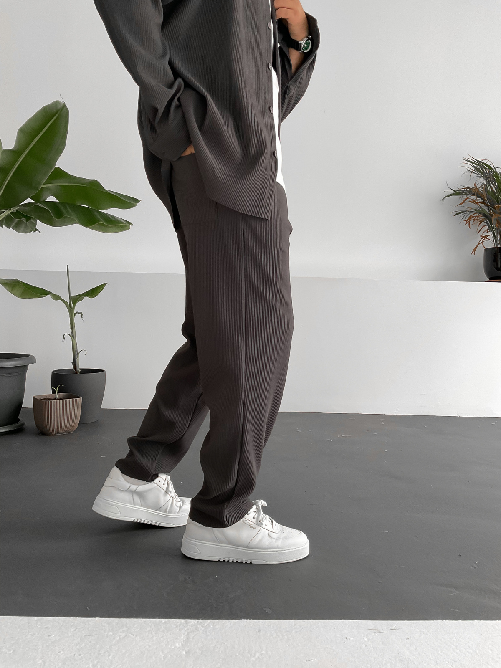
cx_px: 250
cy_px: 334
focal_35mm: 29
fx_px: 560
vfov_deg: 61.7
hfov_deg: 48.2
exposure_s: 1/60
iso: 80
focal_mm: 3
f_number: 1.8
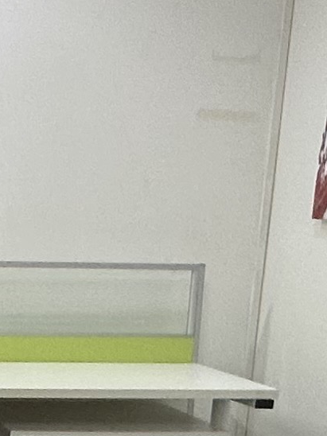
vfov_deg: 18.5
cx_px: -284
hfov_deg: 12.9
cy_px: 446
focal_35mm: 103
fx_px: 1297
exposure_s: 1/100
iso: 100
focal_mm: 2.22
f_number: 2.2
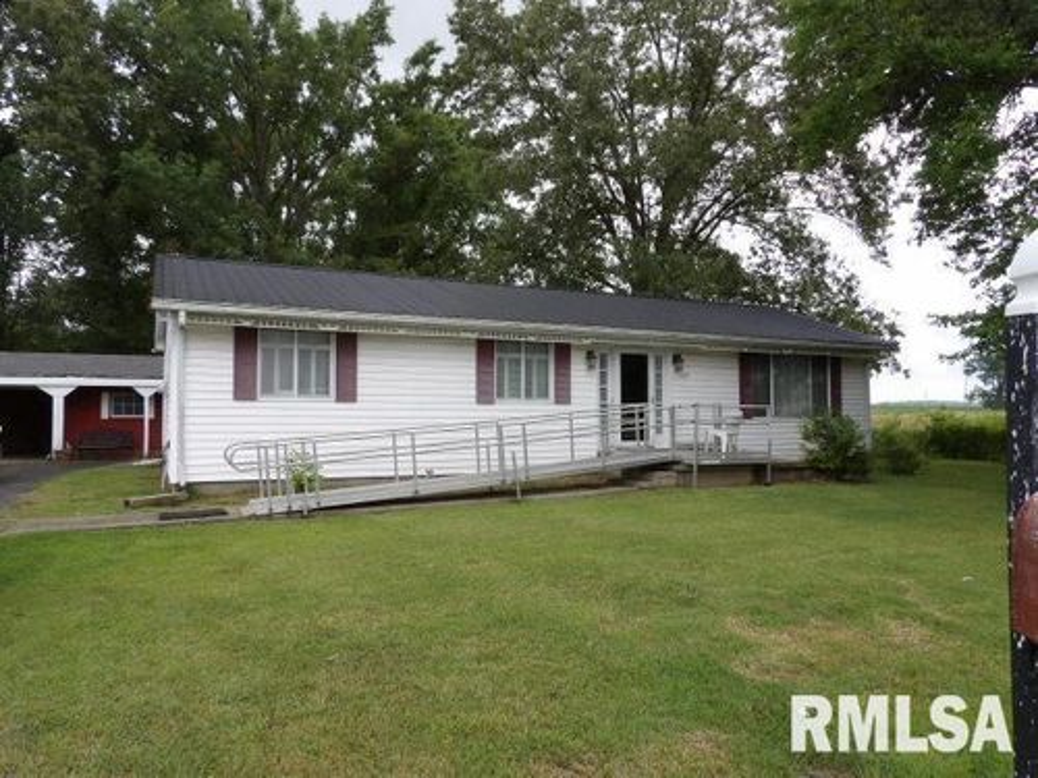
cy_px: 389
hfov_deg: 71.6
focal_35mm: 24
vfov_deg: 56.8
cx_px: 519
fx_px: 720
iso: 100
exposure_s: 1/185
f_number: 5.6
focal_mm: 4.3
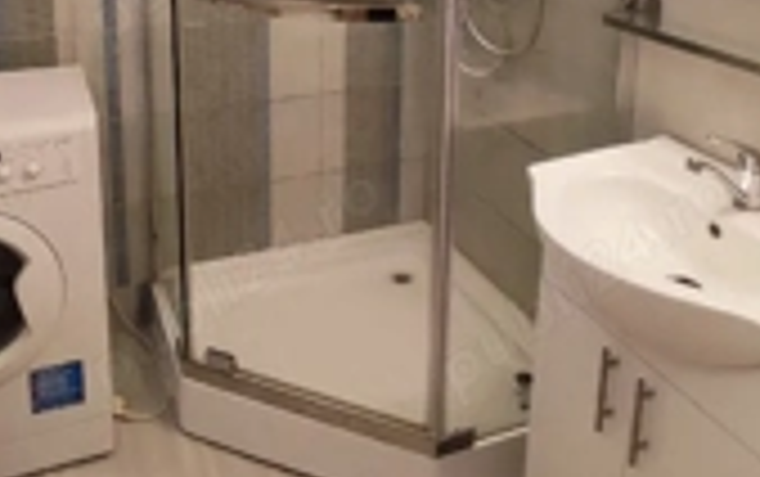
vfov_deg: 29.6
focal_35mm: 40
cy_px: -16
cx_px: 324
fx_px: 829
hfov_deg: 49.1
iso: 237
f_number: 2.2
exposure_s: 1/100
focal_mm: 1.65
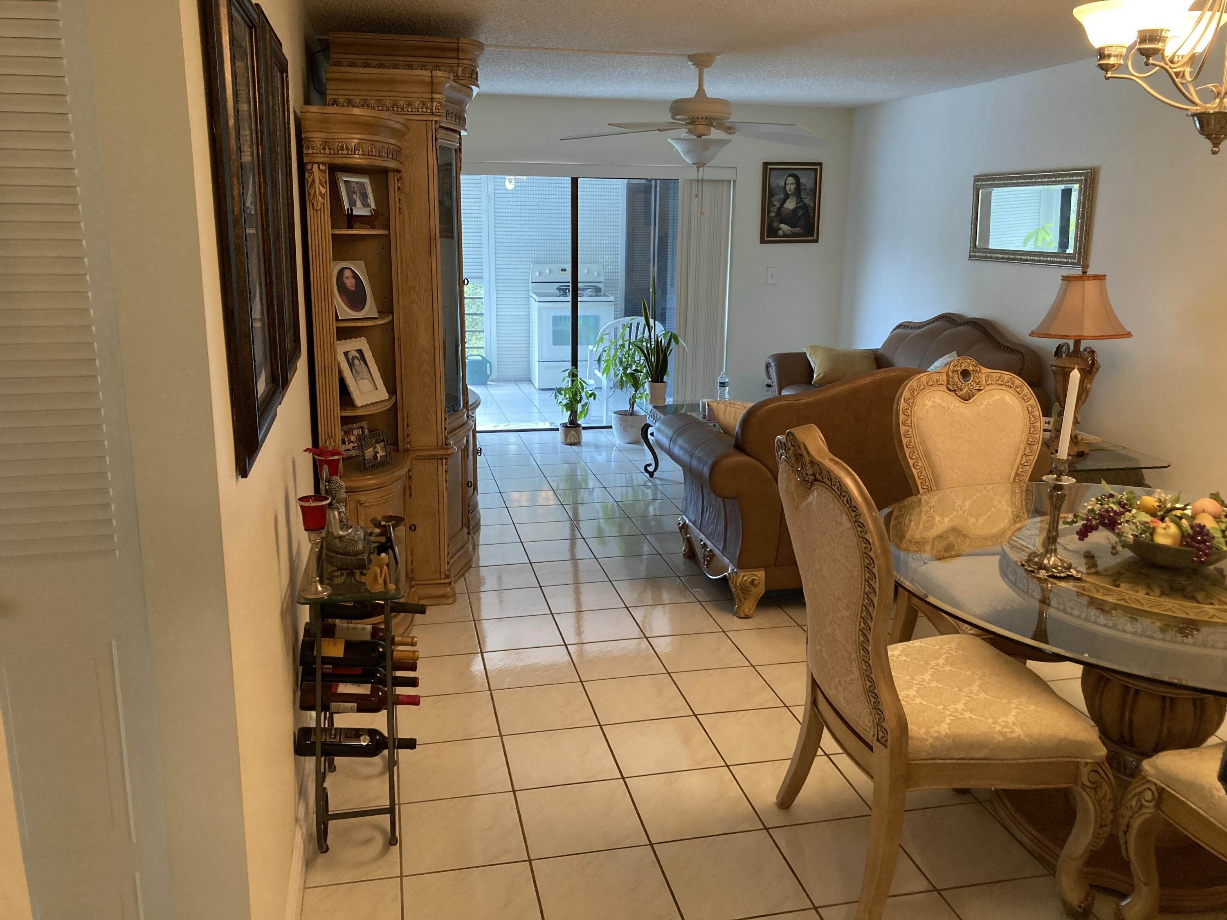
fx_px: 992
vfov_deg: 49.7
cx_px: 614
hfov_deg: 63.4
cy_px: 460
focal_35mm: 28
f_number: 1.8
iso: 200
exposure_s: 1/60
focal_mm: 3.99
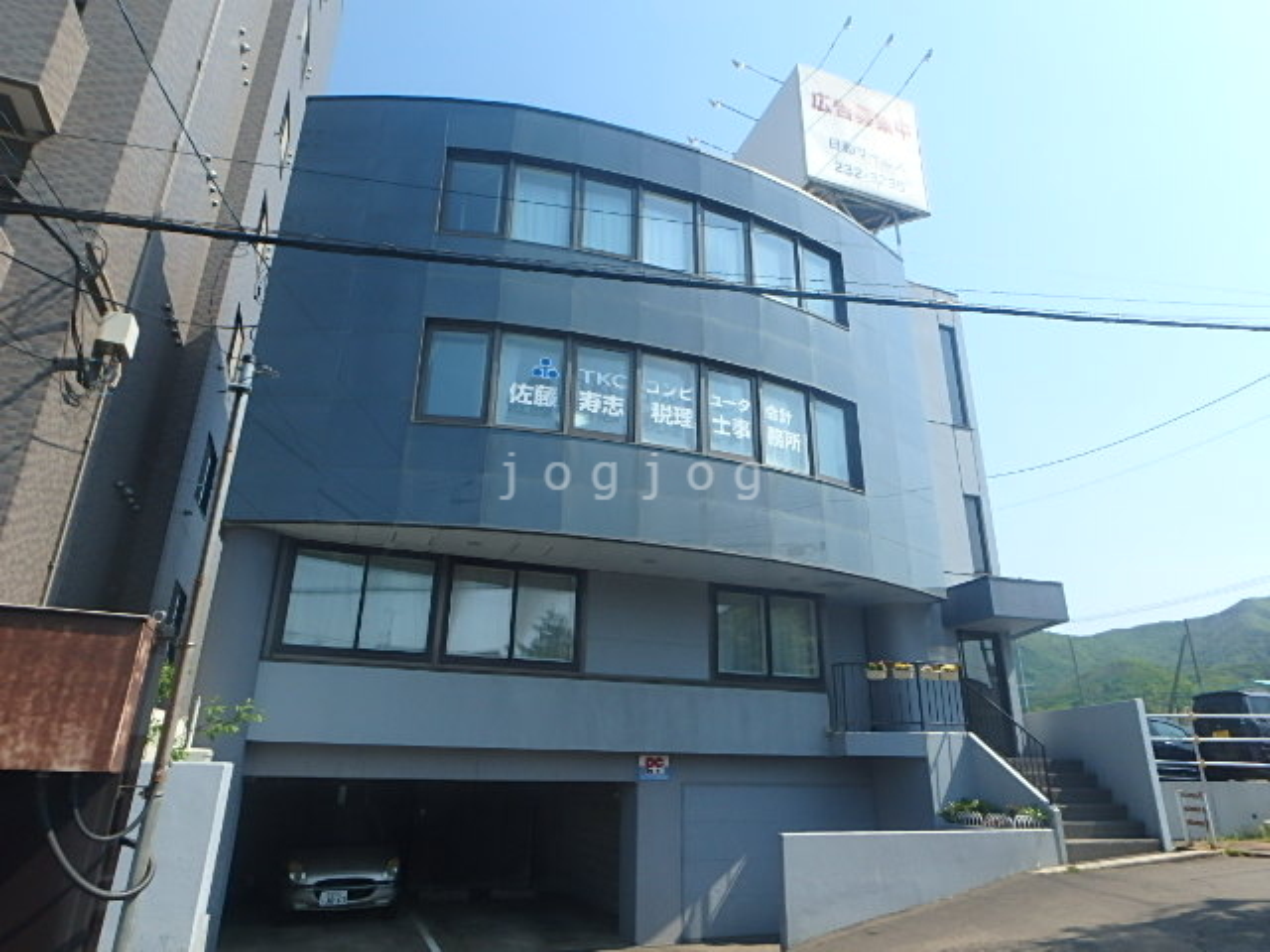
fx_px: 770
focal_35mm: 21
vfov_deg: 63.4
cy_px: 476
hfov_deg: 79.0
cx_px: 635
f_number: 6
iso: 125
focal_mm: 3.7
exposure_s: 1/400
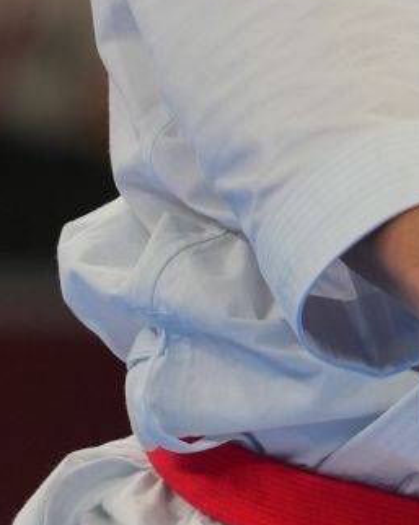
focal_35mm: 1576
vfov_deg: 1.2
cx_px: 681
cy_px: -241
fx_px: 24464
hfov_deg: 1.0
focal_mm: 200
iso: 250
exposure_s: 1/500
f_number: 2.8
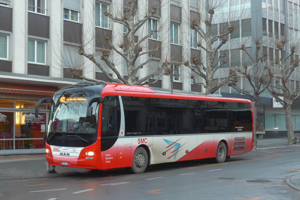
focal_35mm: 65
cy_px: 98
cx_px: 150
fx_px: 542
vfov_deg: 20.9
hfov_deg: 31.0
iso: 200
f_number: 3.7
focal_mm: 12.7
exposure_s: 1/80
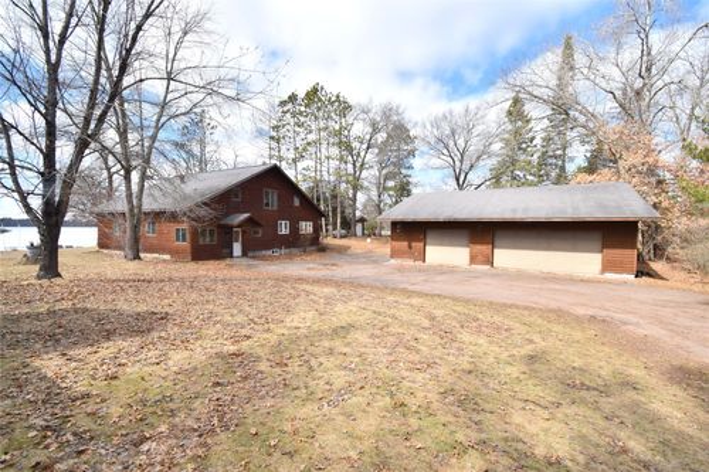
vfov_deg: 77.3
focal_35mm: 15
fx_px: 295
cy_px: 236
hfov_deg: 100.4
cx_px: 354
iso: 320
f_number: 14
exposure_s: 1/200
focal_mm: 10
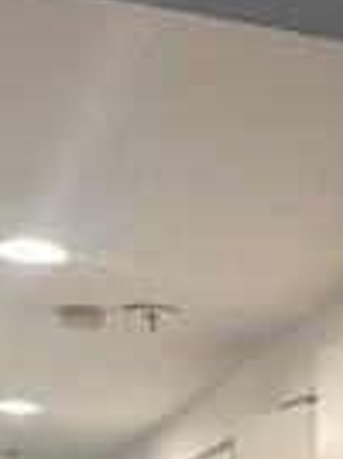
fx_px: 1524
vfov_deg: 15.4
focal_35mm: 115
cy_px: 743
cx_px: 490
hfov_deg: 12.3
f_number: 1.78
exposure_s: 1/60
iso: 160
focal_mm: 6.76
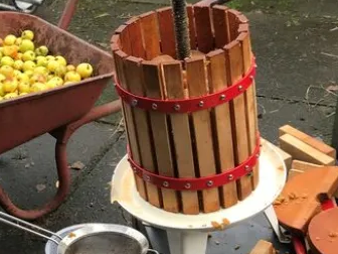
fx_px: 586
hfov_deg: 29.5
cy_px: 150
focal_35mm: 60
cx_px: -18
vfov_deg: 24.4
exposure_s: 1/171
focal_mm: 3.99
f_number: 1.8
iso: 20
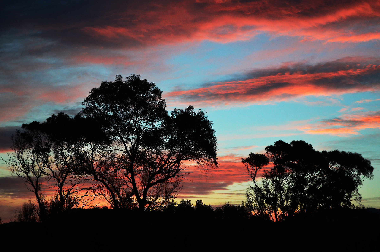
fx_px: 869
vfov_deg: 16.5
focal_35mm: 82
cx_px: 190
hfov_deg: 24.7
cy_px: 126
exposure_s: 1/500
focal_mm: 55
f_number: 5.6
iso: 2500
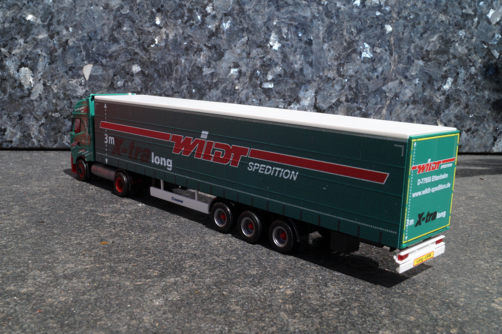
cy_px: 167
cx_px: 251
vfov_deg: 34.2
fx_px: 543
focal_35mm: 39
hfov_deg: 49.6
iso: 250
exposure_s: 1/60
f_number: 25
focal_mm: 26
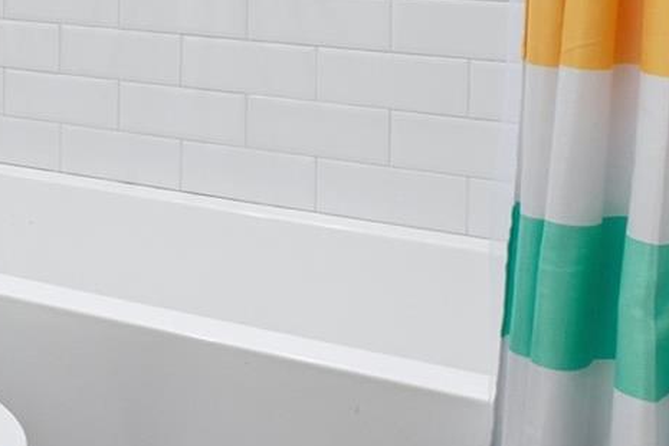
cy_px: -147
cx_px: -342
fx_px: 1022
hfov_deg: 26.2
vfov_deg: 21.9
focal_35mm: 55
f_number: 8
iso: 400
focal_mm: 11
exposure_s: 1/160
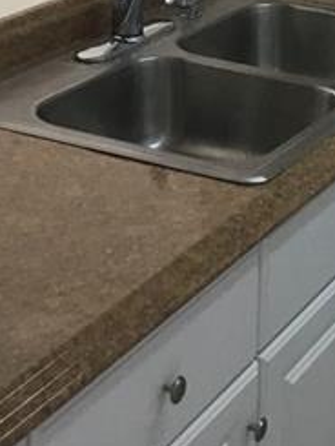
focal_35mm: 97
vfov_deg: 19.7
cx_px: 362
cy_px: 20
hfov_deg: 14.9
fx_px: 1251
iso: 40
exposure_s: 1/30
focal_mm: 3.3
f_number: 2.4
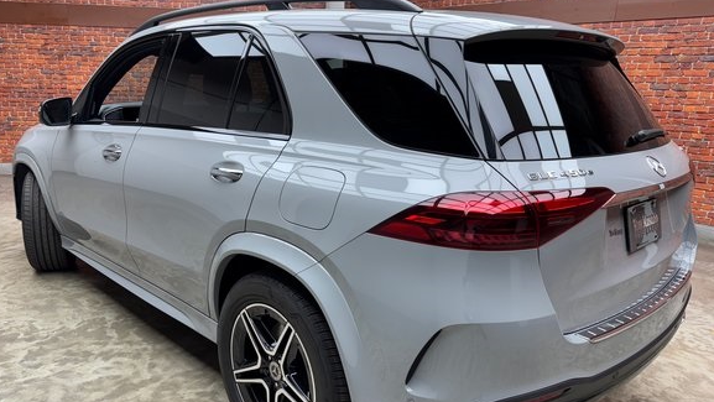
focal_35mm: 29
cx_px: 342
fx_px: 549
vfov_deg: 40.1
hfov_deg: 66.0
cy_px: 240
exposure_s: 1/120
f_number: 1.78
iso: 64
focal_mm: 6.76
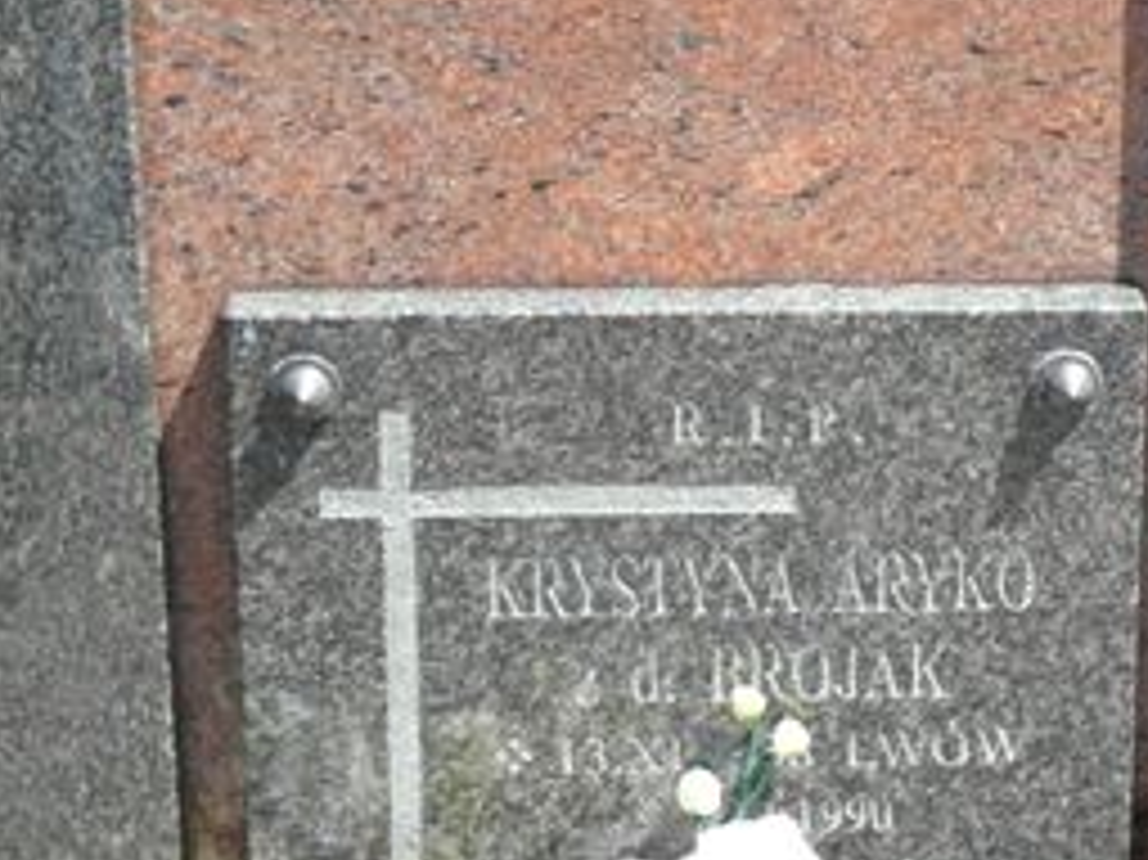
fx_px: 4740
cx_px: 1396
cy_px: 324
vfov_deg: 10.4
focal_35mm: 143
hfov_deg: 13.4
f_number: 2.2
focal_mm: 12.3
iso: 80
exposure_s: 1/750
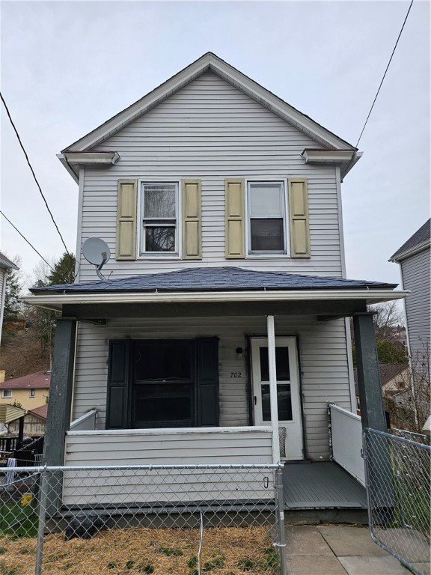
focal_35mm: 23
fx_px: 382
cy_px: 288
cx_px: 216
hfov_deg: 58.9
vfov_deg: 73.9
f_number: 1.7
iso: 20
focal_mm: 6.3
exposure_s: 1/211
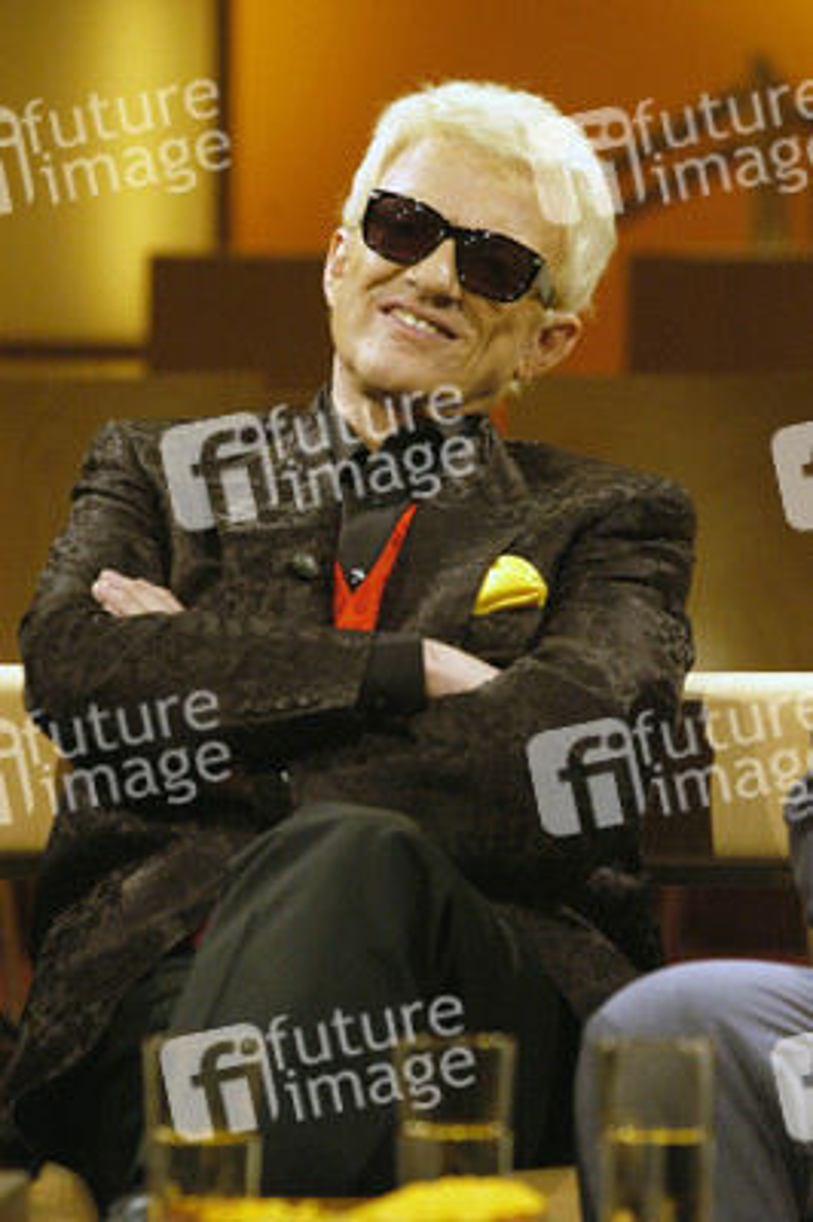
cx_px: 406
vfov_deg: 6.9
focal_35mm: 300
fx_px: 10179
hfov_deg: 4.6
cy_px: 611
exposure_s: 1/125
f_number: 4
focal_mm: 200
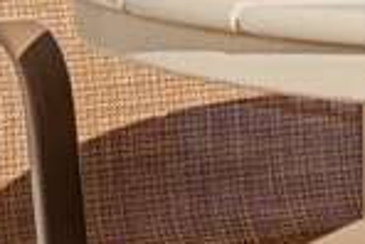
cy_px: -318
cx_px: 639
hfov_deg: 7.4
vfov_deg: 5.0
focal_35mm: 270
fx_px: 2740
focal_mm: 35
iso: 100
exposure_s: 1/160
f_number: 6.3
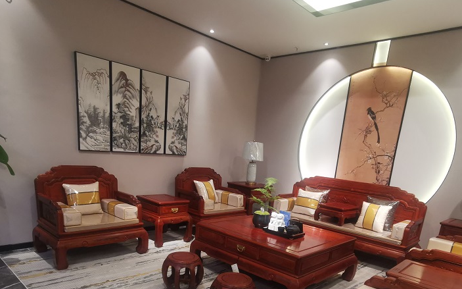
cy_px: 235
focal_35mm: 26
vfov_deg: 45.0
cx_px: 236
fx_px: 327
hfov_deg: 70.4
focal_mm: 2.26
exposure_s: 1/33.3
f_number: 2.2
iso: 125
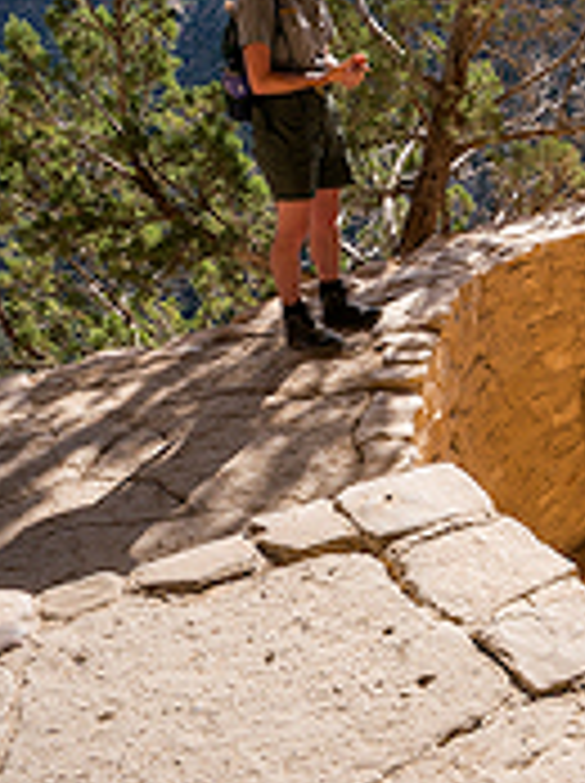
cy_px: 281
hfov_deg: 25.2
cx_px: 778
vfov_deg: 38.6
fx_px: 1107
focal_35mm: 49
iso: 250
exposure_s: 1/50
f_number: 11
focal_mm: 16
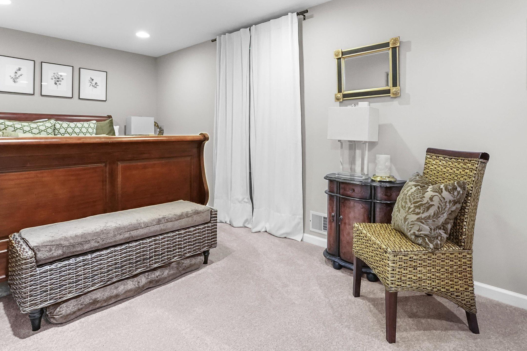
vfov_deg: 61.1
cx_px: 266
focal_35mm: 20
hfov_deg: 84.0
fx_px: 293
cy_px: 133
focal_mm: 14
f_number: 8
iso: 12800
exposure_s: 1/40
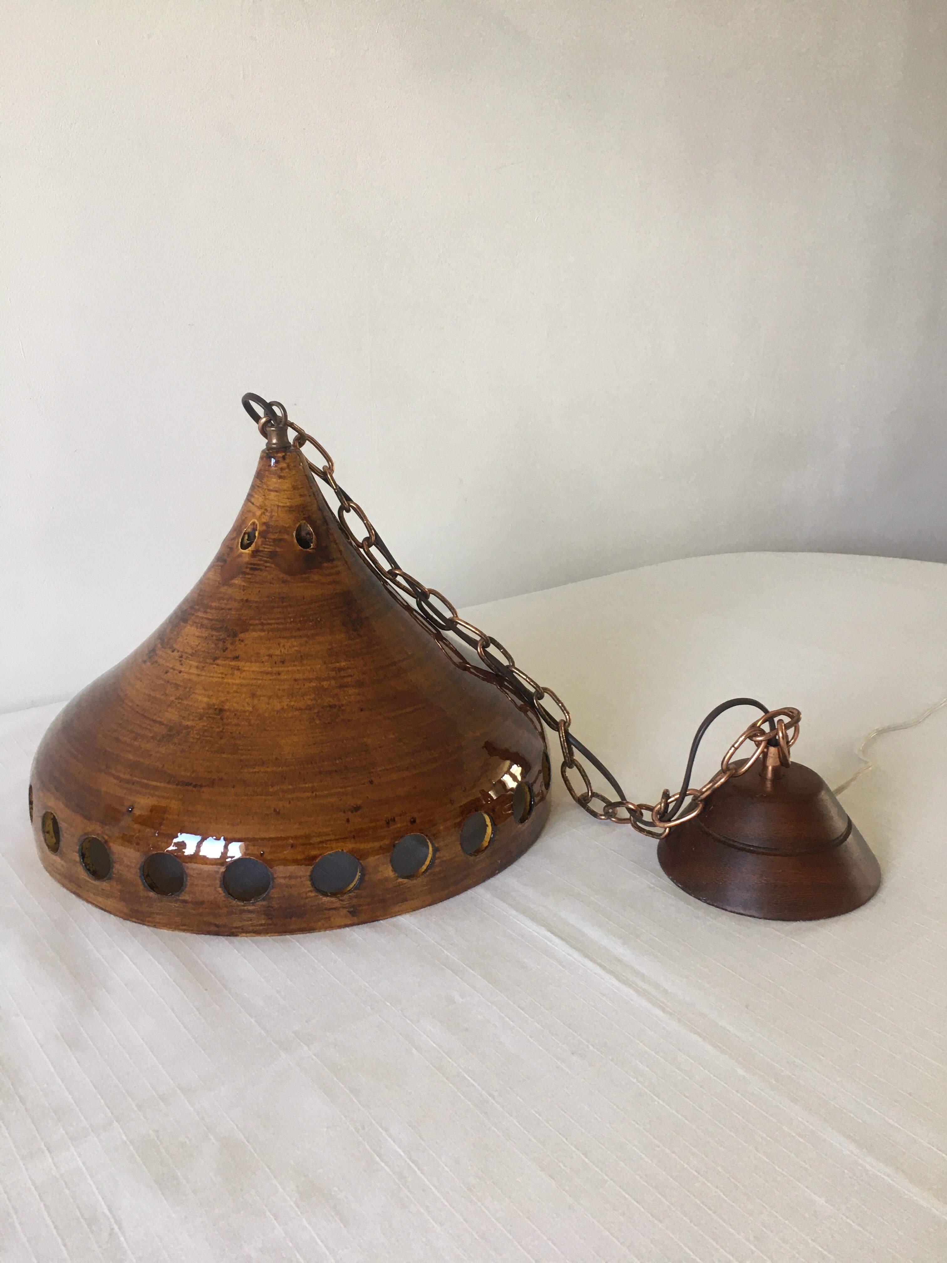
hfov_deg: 48.2
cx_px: 474
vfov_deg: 61.7
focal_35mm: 29
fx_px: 1058
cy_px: 632
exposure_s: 1/33
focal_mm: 4.15
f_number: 2.2
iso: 40
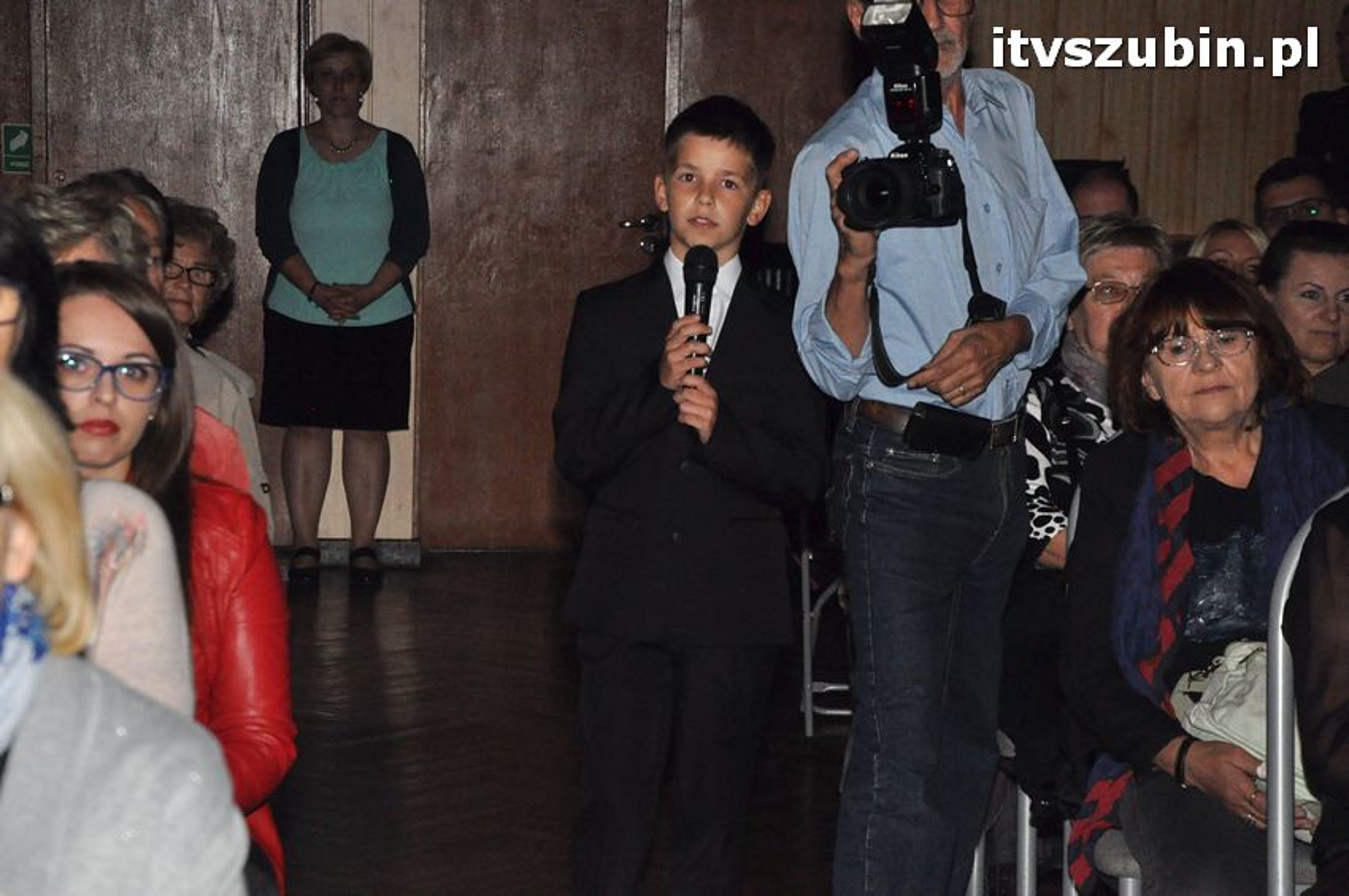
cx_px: 674
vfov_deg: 13.0
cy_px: 448
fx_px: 3931
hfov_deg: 19.5
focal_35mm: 105
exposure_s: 1/60
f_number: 8
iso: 2500
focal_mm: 70
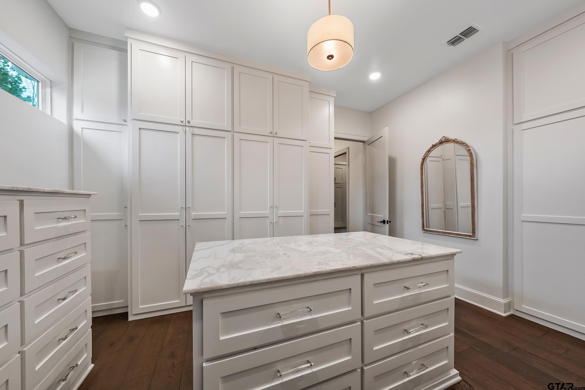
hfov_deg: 108.3
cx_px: 292
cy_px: 195
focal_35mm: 13
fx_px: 211
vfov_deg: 85.4
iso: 800
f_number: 8
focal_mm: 13
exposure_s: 1/25
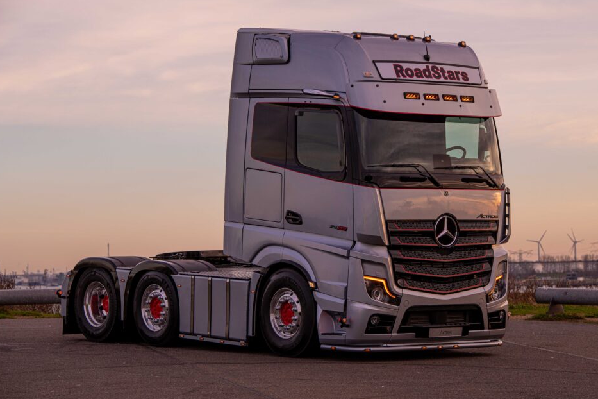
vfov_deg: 11.1
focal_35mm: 123
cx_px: 320
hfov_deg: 16.7
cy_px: 197
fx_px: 2043
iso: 200
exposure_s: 1/320
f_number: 5.6
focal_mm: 112
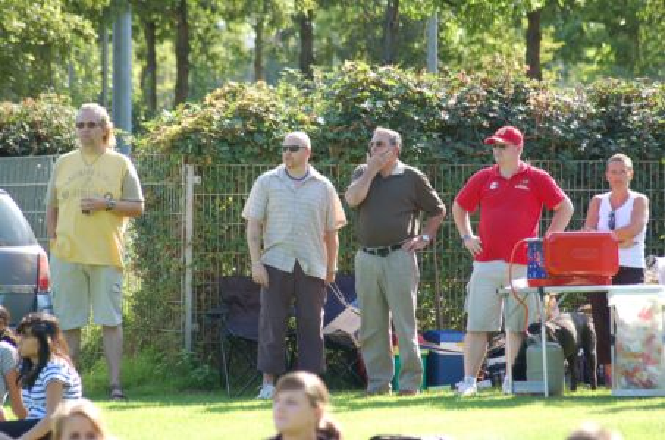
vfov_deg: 6.1
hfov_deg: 9.2
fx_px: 4147
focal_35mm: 225
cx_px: 332
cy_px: 220
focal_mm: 150
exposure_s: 1/500
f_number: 4.5
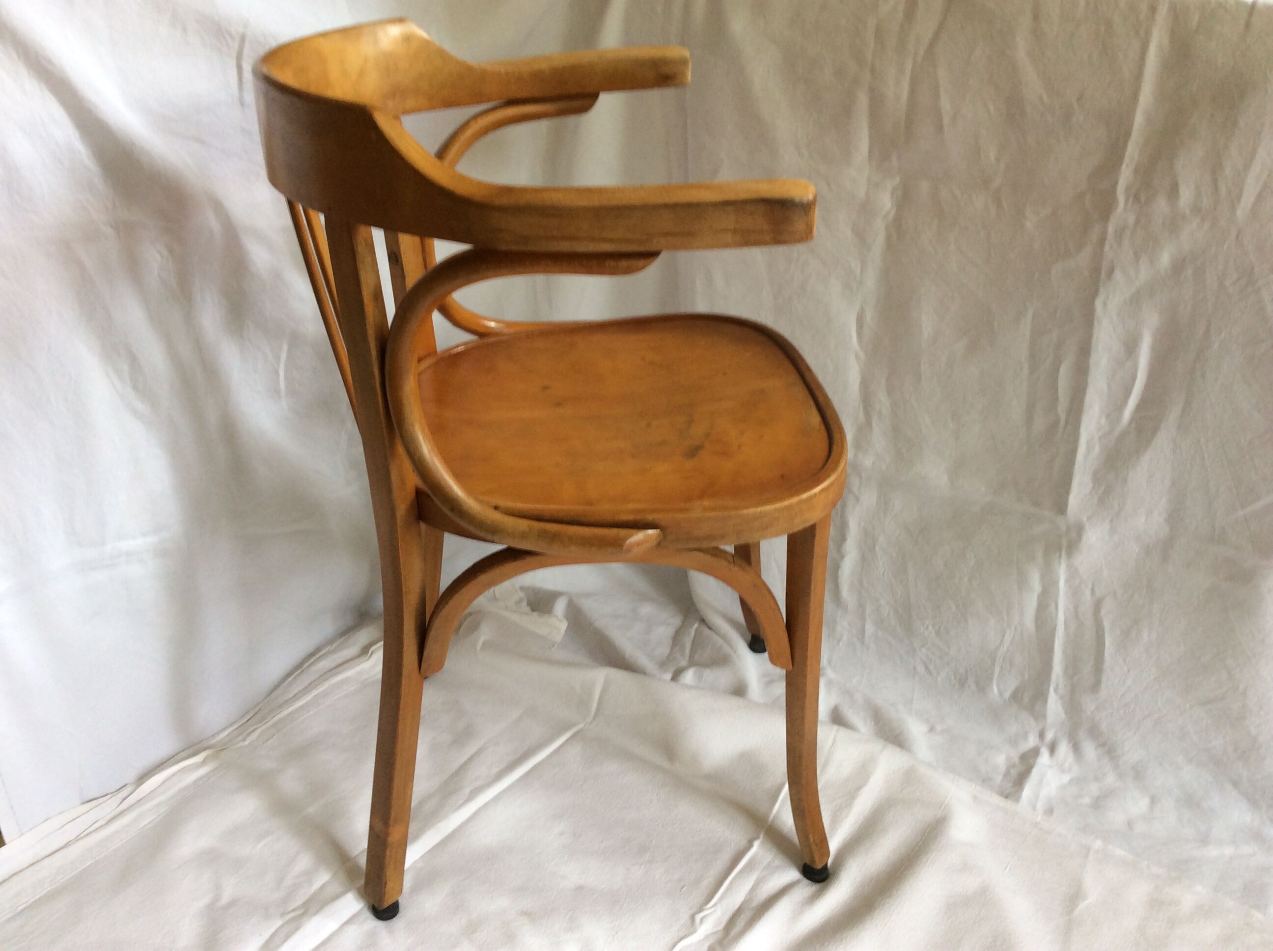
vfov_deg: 44.1
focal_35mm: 32
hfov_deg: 56.9
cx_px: 636
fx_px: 1175
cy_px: 476
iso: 50
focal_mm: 3.3
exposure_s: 1/25
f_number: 2.4
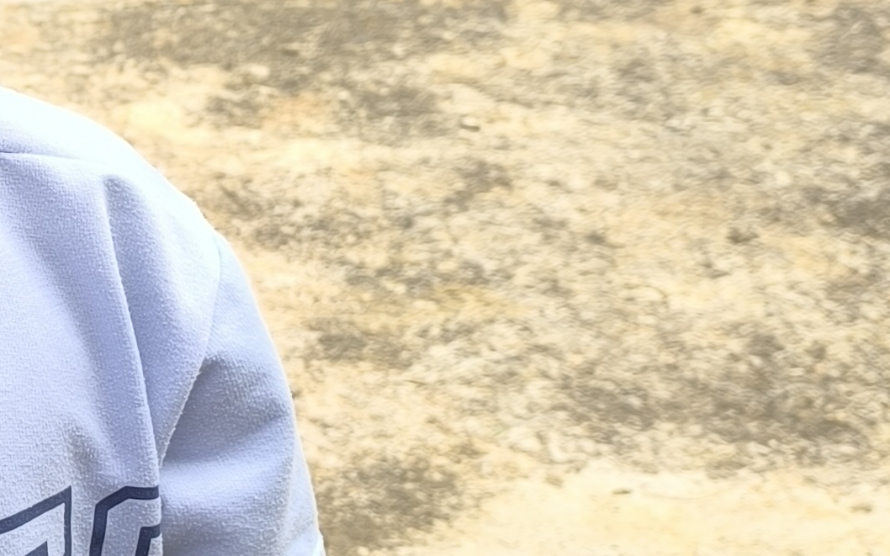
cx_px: -267
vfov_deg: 13.9
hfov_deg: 20.2
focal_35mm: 94
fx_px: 2280
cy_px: 289
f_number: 1.65
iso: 50
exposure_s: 1/335
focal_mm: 6.14
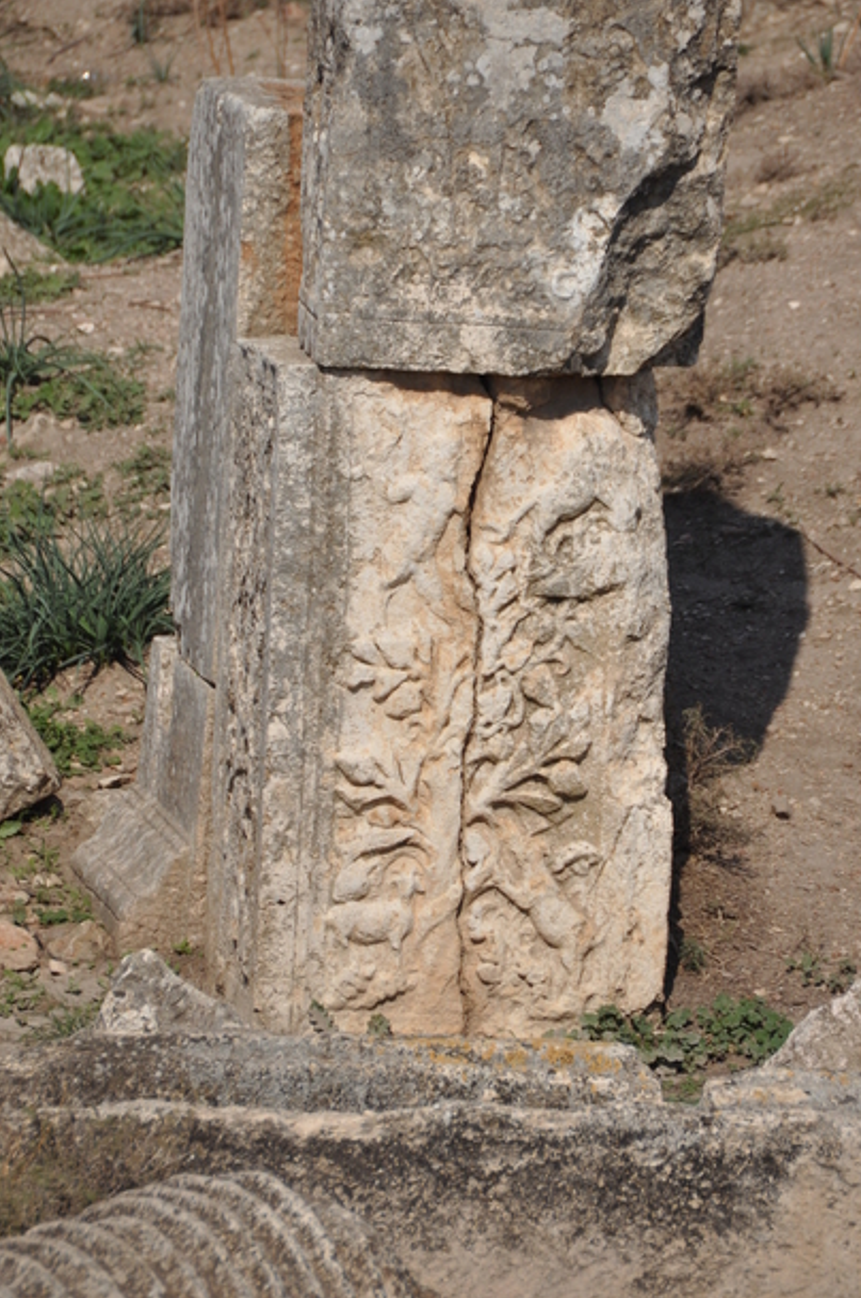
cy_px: 605
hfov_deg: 4.2
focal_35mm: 326
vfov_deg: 6.3
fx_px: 11734
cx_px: 464
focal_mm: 200
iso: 200
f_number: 5.6
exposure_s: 1/2000
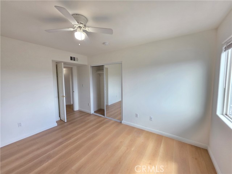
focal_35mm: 13
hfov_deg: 106.2
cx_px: 116
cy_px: 87
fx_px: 87
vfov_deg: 89.9
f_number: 1.9
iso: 100
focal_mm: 2.2
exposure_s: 1/120
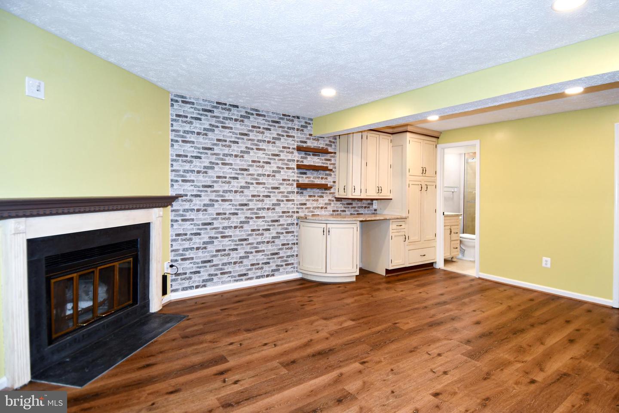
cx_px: 310
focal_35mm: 18
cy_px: 206
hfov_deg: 90.0
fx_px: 309
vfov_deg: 67.4
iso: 500
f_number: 4
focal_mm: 12
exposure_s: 1/60
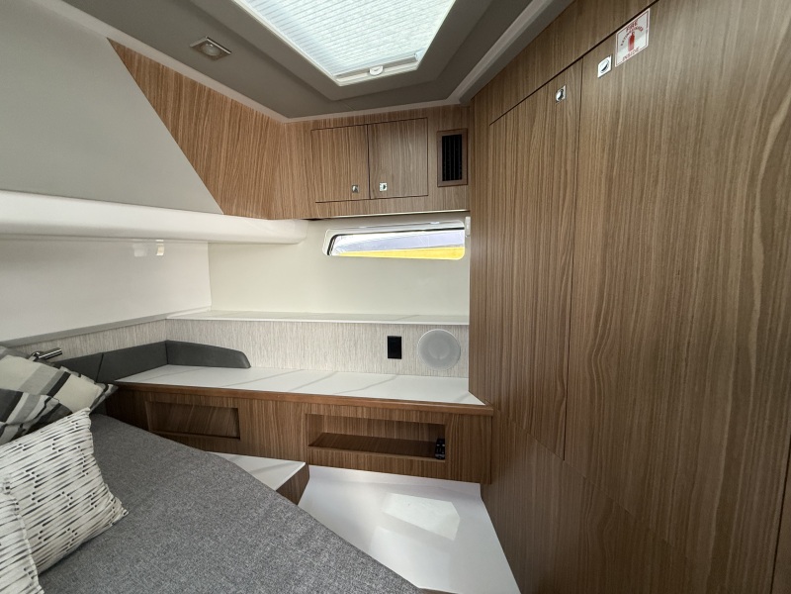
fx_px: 320
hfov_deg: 102.1
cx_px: 396
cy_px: 297
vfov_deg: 85.7
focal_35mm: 14
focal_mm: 2.22
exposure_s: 1/99
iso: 250
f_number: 2.2
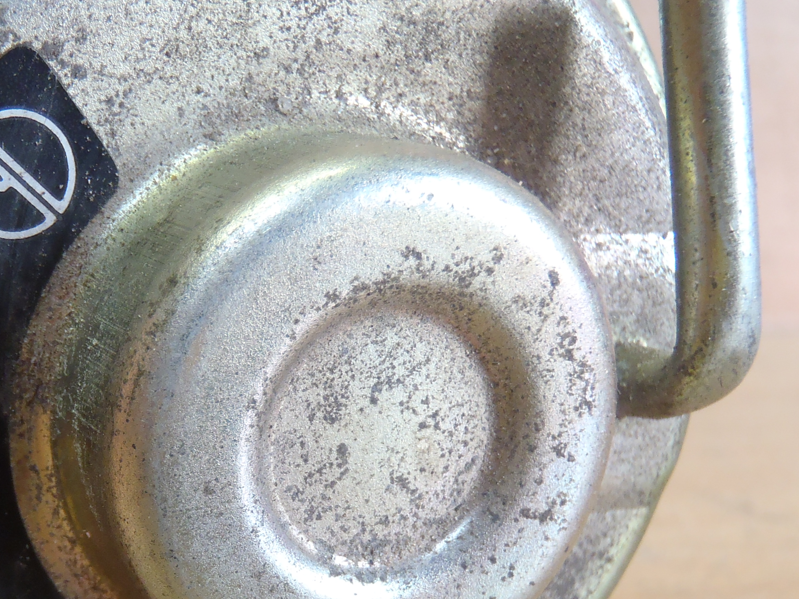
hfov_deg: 27.8
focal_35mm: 68
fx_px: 1570
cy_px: 514
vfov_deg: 21.2
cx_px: 123
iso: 200
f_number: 4.7
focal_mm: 6.64
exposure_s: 1/20
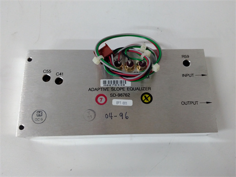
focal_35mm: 27
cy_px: 88
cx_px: 118
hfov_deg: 65.3
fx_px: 184
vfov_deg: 51.4
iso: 362
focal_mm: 3.79
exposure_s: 1/33
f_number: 2
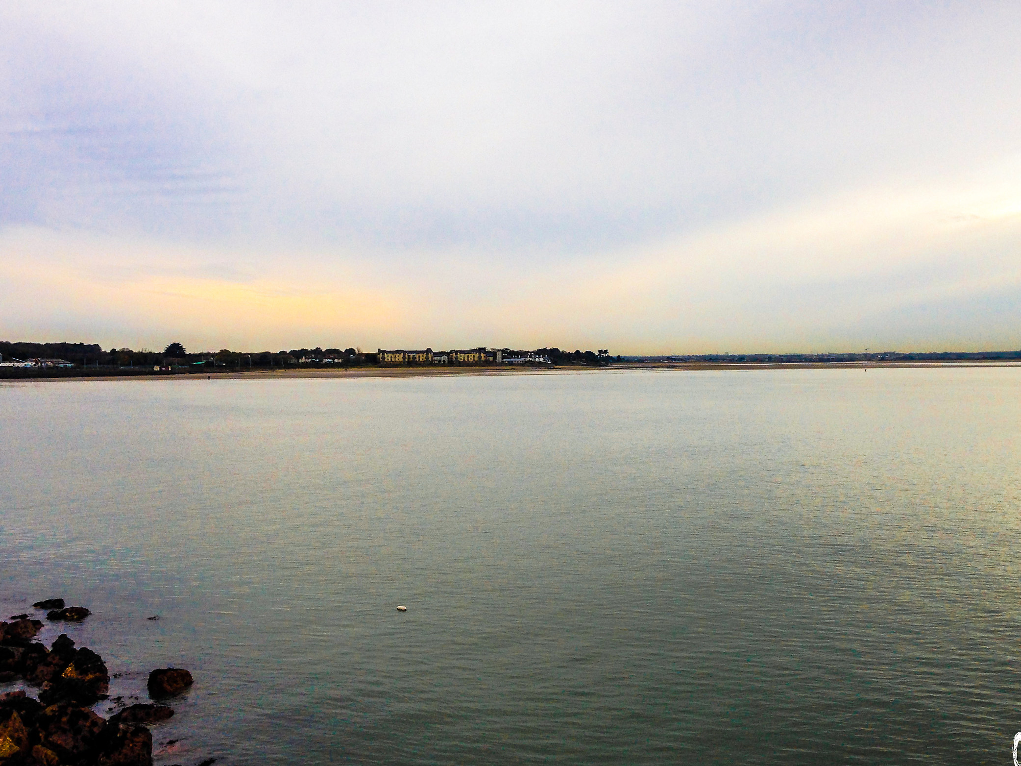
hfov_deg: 49.0
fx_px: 1121
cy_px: 355
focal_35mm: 38
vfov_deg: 37.7
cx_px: 522
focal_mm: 4.12
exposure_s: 1/120
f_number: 2.4
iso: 50
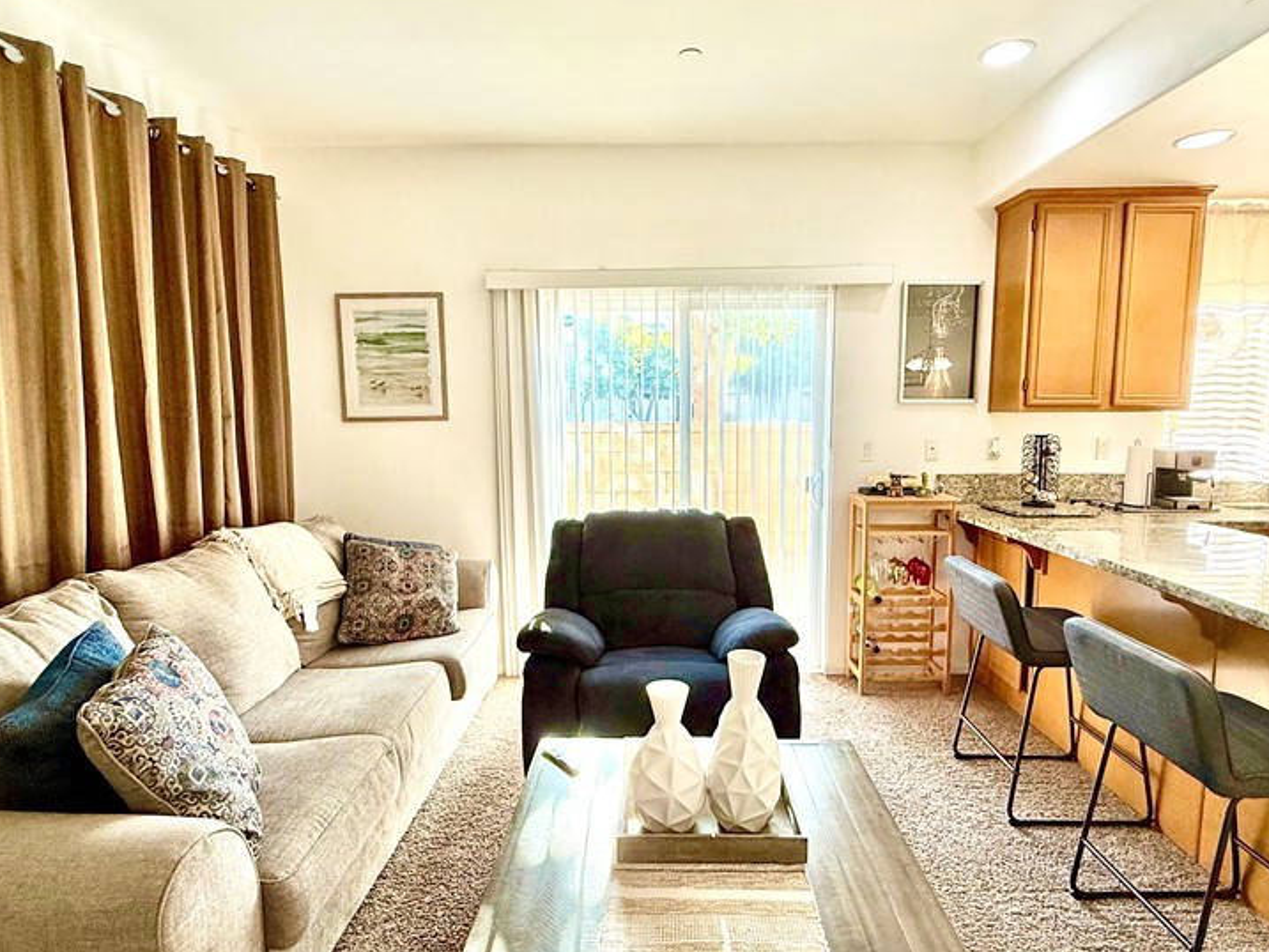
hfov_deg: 81.7
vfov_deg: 66.0
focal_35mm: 20
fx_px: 733
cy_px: 488
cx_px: 651
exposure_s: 1/120
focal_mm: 2.22
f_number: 2.2
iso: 100
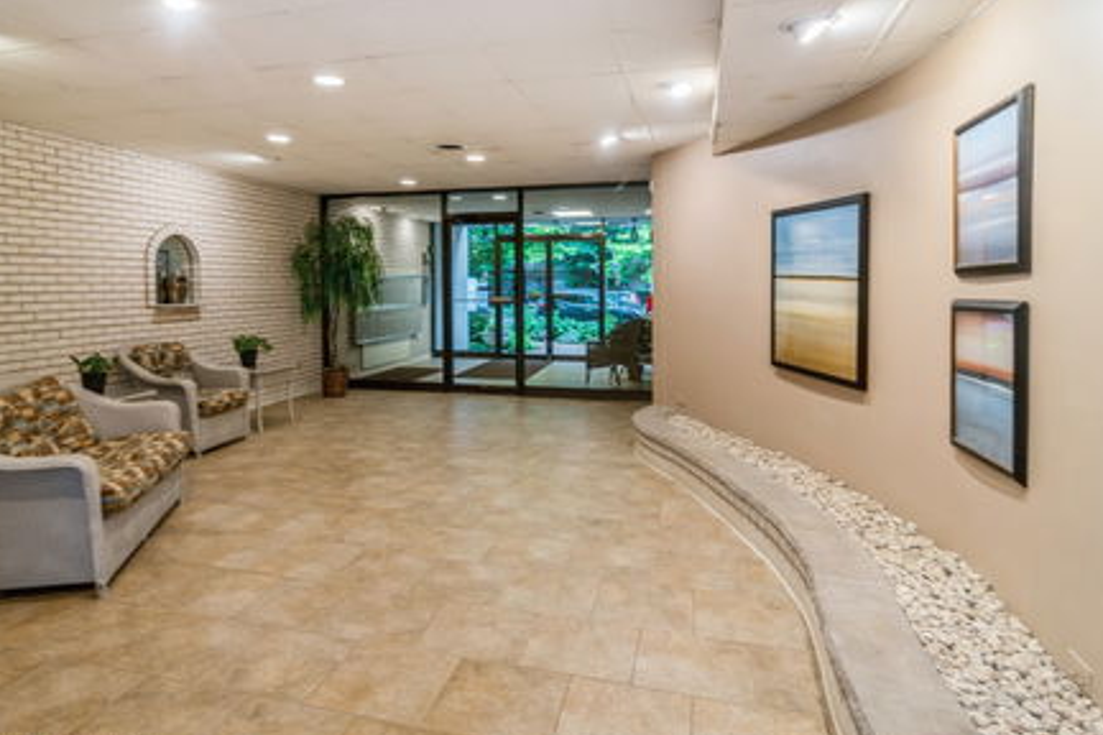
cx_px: 508
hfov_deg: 83.8
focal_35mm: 20
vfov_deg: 61.9
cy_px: 385
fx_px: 613
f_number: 8
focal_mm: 12
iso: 200
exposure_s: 1/2
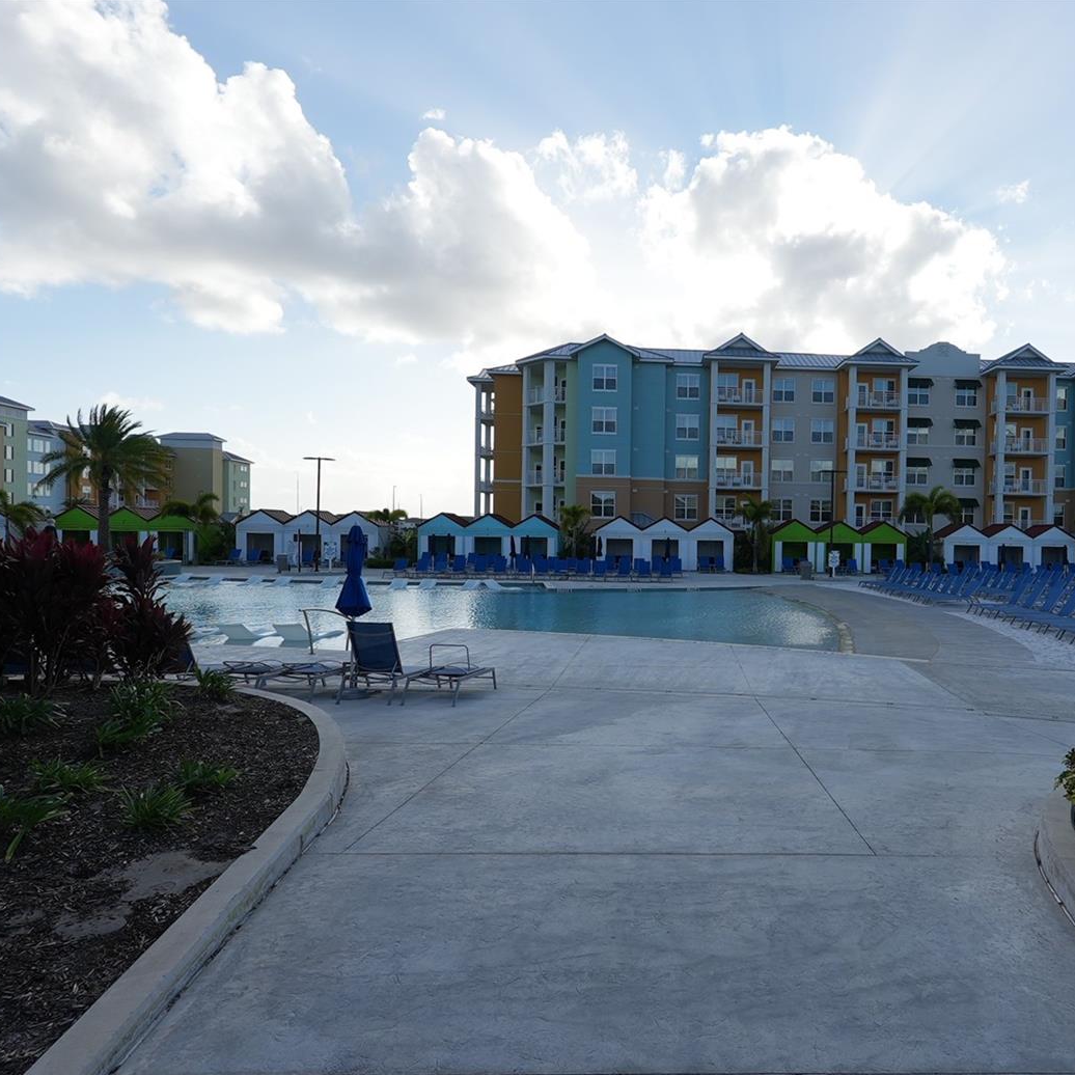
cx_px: 700
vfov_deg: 72.1
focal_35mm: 21
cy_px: 549
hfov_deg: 70.4
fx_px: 738
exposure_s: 1/500
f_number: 5
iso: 80
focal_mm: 11
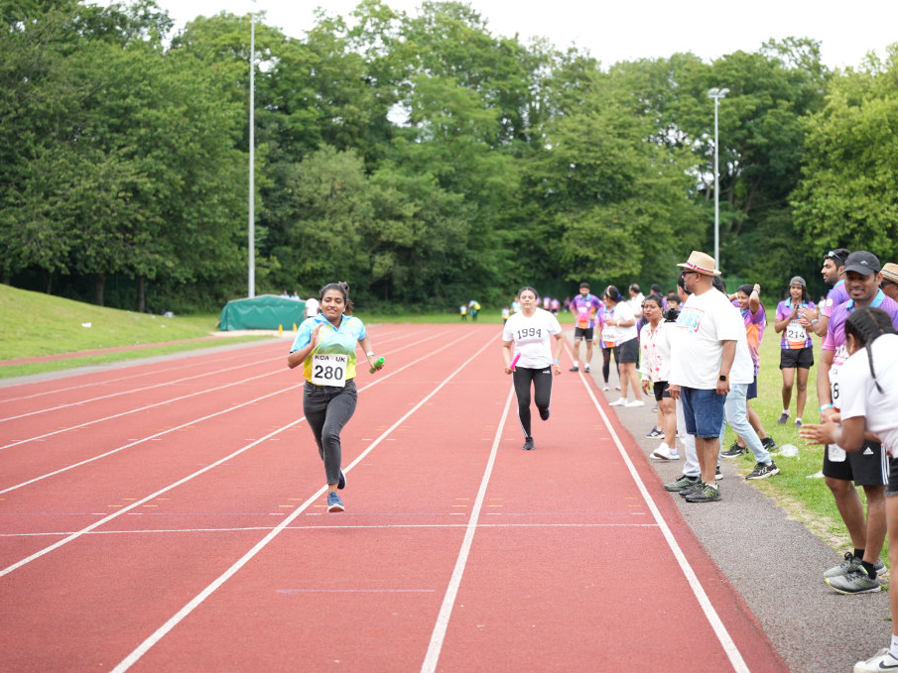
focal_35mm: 76
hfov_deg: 25.6
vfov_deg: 19.4
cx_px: 489
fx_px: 1972
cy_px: 336
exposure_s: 1/640
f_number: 2.8
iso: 250
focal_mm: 70
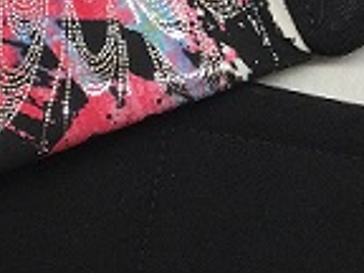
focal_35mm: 132
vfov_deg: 11.1
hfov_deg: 14.9
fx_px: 1388
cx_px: 220
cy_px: 4
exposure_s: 1/30
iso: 50
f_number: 2.4
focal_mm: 3.3
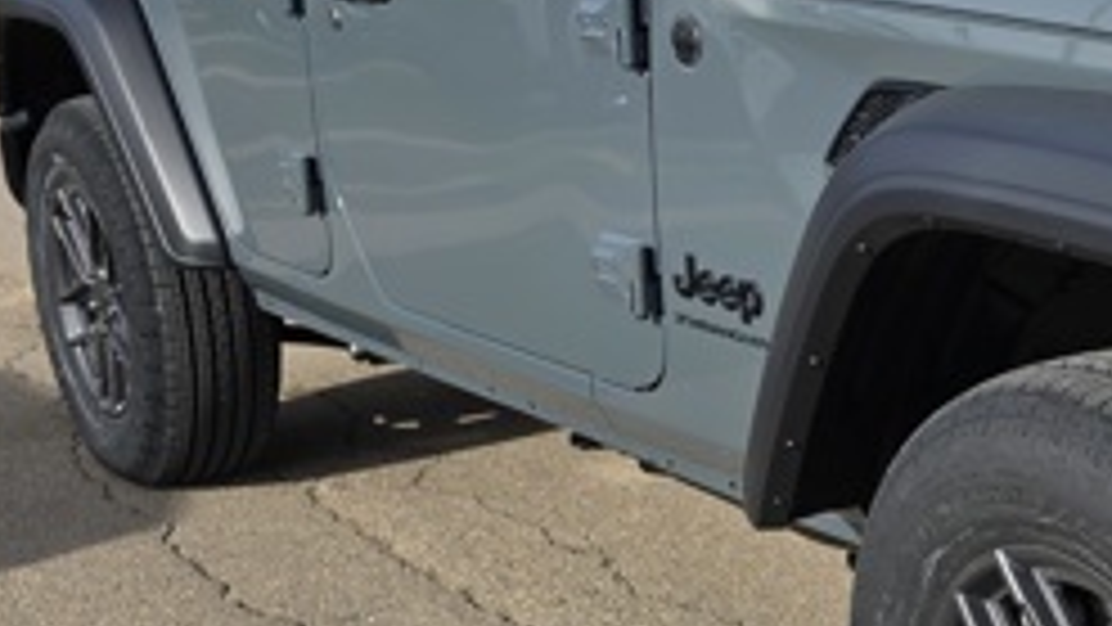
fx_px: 1917
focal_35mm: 65
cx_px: 1234
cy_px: 365
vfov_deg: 18.5
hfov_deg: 29.1
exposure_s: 1/690
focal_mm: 6.3
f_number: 1.7
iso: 12
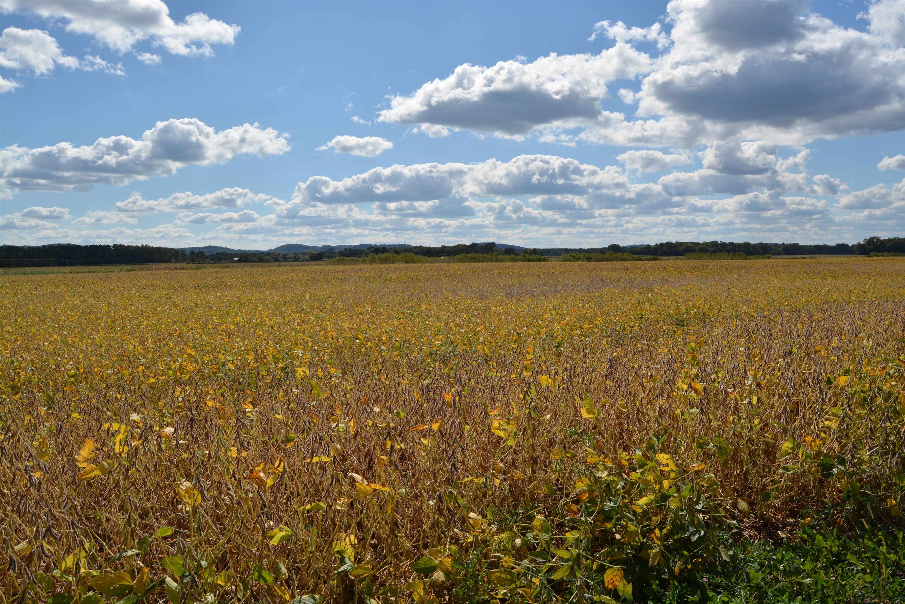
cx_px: 452
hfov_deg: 67.4
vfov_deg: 47.9
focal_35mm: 27
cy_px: 302
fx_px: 679
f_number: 10
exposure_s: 1/400
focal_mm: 18
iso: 100
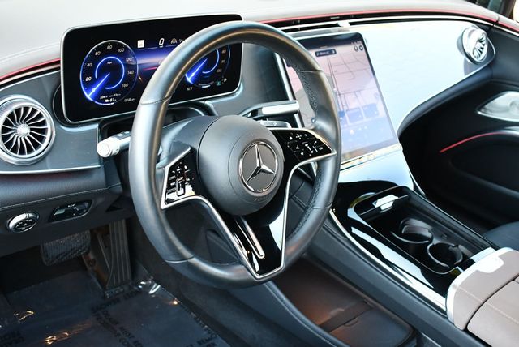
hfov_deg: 42.7
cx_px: 260
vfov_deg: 29.3
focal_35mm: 46
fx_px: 664
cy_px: 174
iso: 1400
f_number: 3.8
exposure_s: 1/125
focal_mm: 23
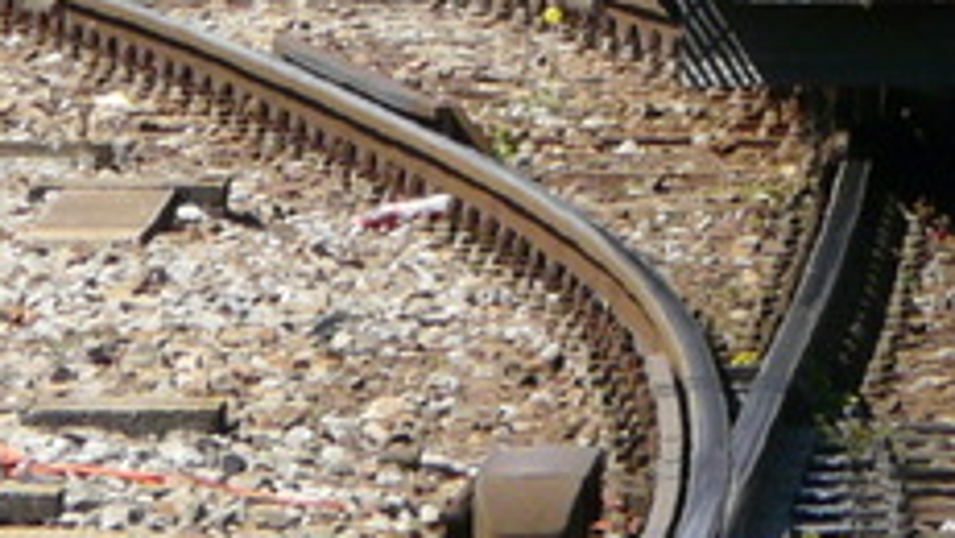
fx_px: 26060
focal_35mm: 1029
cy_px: -993
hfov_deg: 2.1
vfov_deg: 1.2
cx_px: 1137
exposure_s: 1/320
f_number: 5.6
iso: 100
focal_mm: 35.9
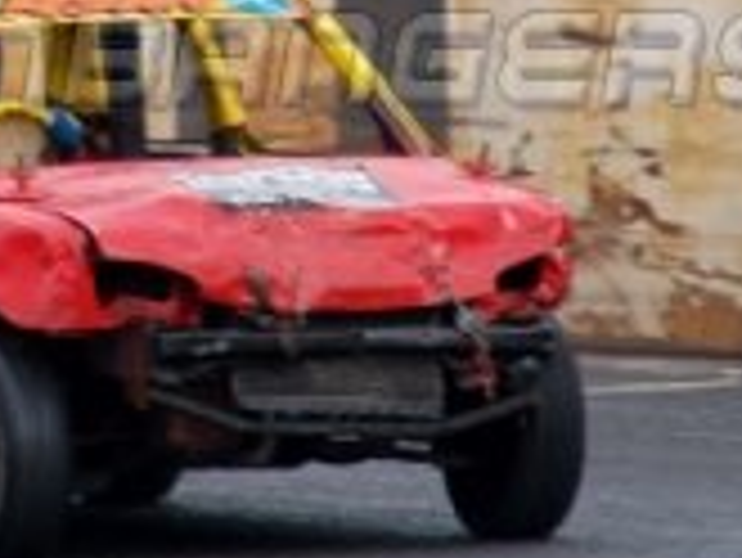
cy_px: 72
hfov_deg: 1.8
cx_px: 94
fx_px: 23982
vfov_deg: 1.3
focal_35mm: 1118
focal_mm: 200
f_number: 6.3
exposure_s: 1/500
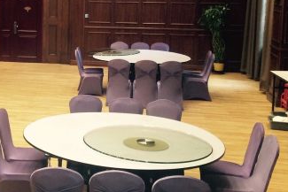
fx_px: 520
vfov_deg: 20.7
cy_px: 43
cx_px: 5
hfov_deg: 29.1
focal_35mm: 65
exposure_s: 1/33
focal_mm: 4.15
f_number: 2.2
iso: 200
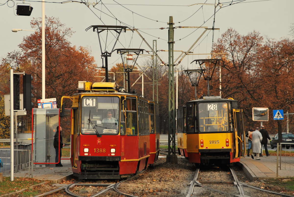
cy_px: 98
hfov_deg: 13.7
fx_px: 1227
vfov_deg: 9.2
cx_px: 147
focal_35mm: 150
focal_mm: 100
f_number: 7.1
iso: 200
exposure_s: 1/160
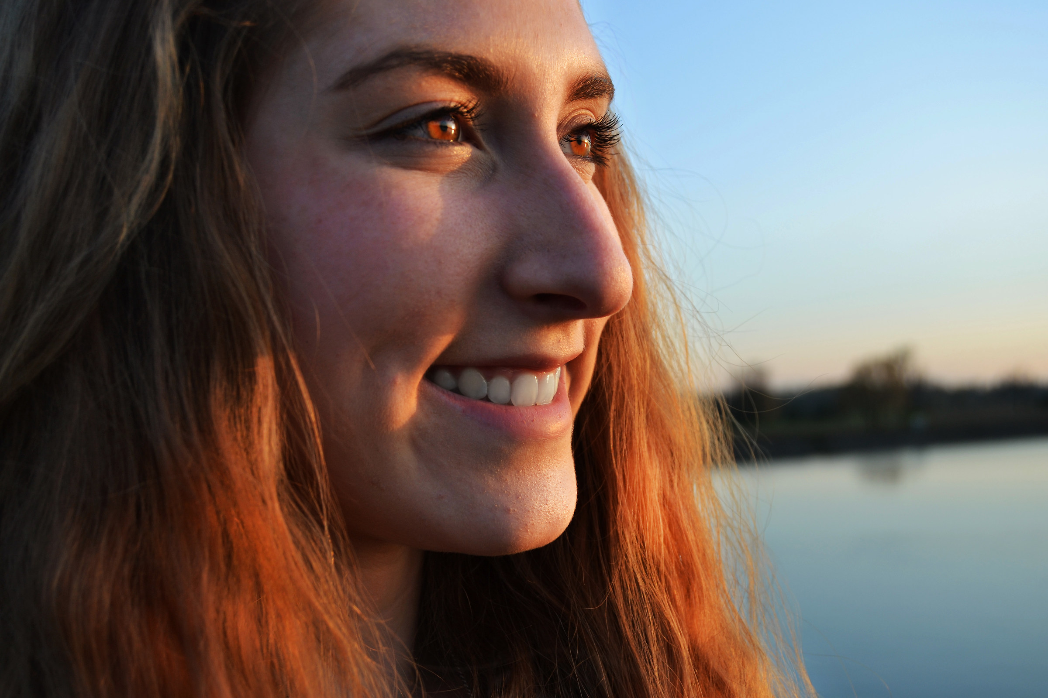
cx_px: 524
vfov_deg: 29.9
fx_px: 1310
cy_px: 349
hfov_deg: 43.6
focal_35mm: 45
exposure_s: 1/125
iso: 160
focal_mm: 30
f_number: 5.6
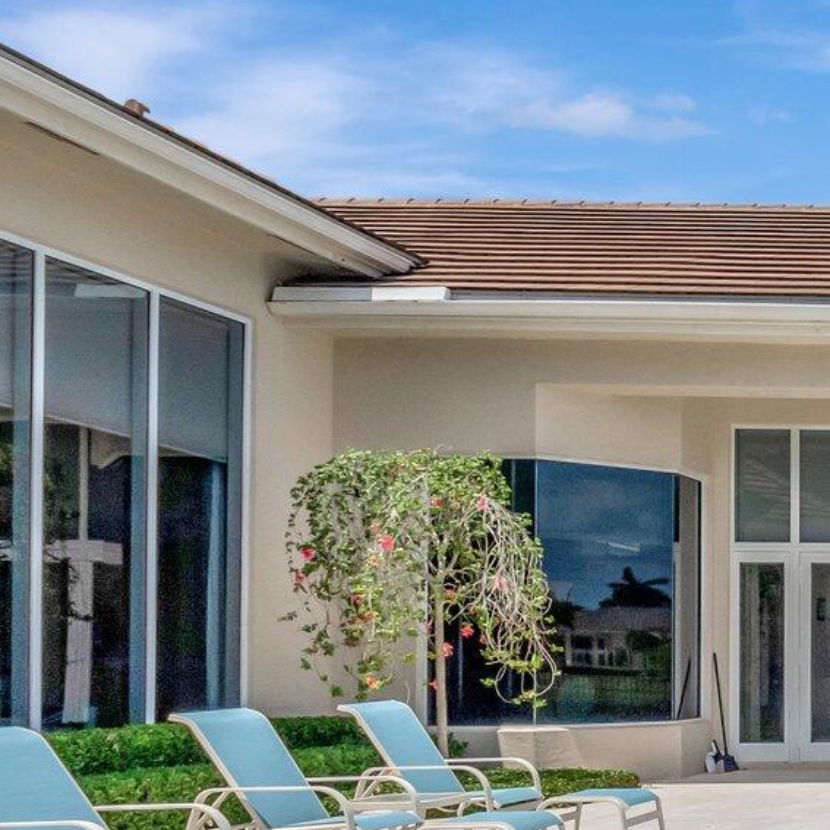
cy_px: 673
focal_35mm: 46
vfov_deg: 35.5
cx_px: 1279
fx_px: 1248
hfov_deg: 25.9
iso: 640
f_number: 8
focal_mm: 10
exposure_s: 1/5000
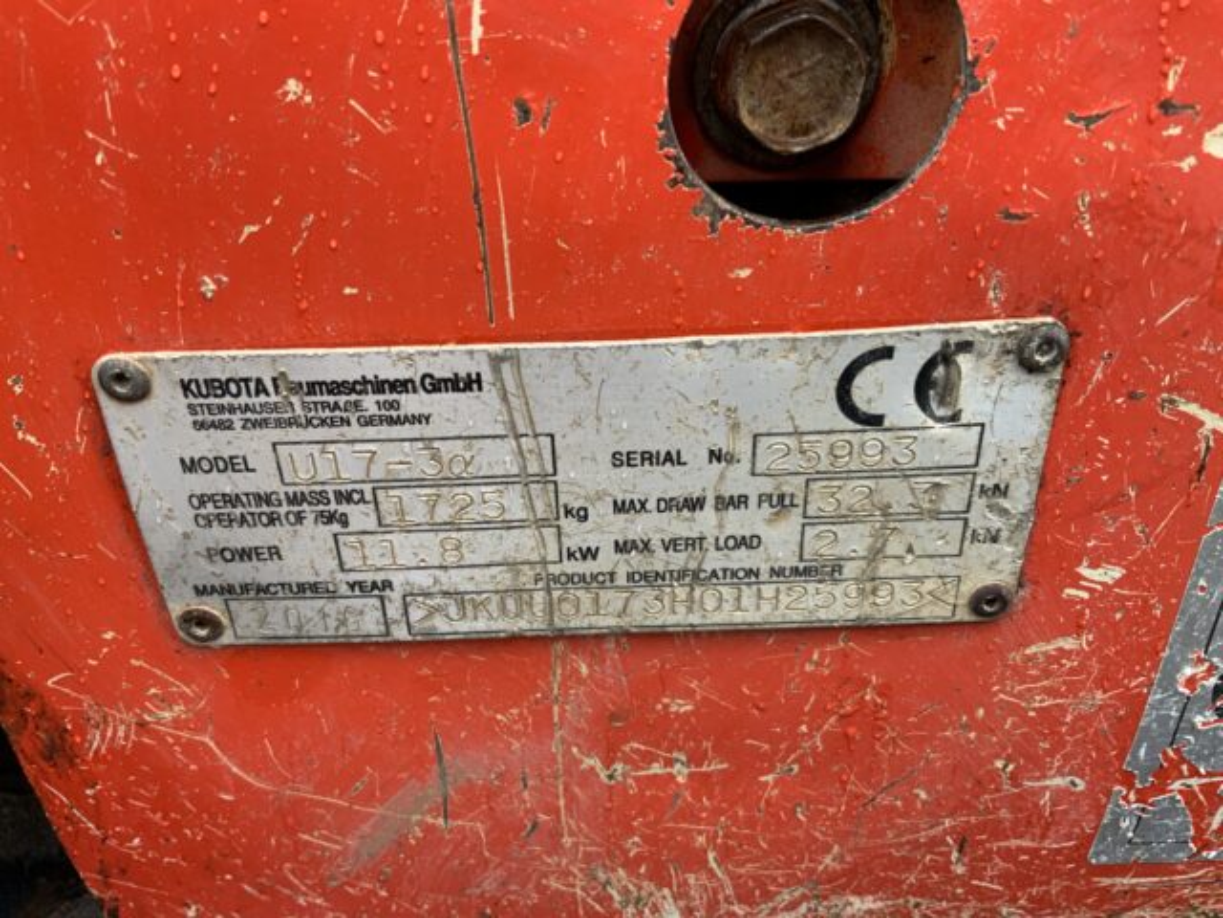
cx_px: 612
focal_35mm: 29
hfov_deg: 61.7
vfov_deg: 48.2
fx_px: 1025
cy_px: 459
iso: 64
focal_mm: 3
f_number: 1.8
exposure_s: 1/122
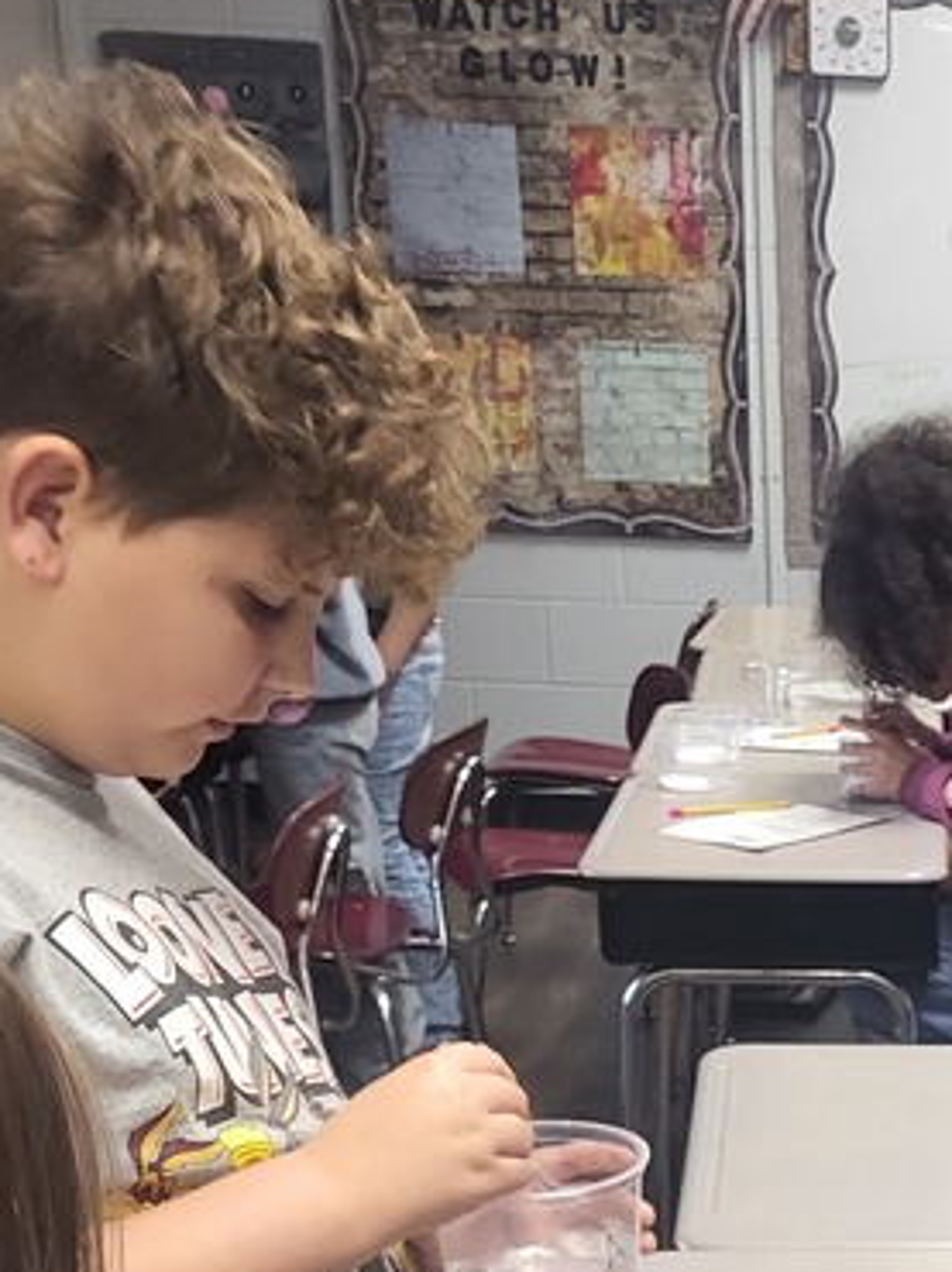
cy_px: 1571
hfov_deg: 19.5
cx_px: 1065
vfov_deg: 24.3
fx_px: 2643
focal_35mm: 72
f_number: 1.8
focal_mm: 5.4
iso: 250
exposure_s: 1/40
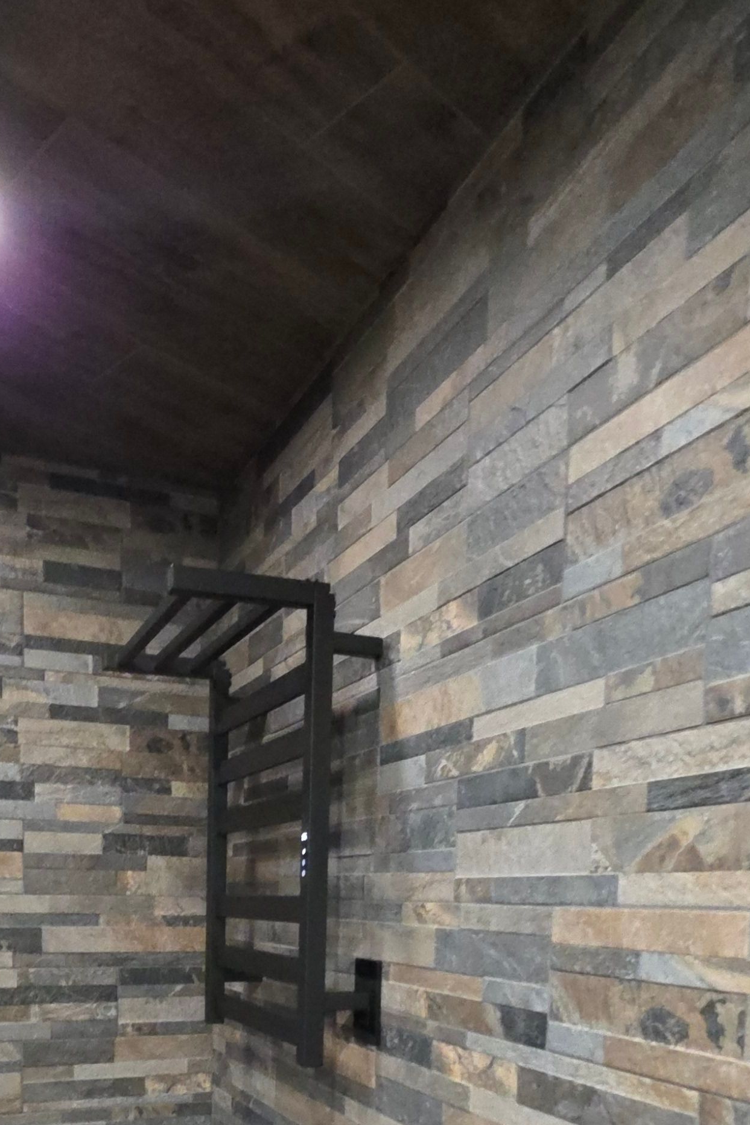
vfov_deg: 56.6
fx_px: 906
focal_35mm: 29
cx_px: 281
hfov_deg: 44.6
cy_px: 971
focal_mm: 2.2
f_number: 1.9
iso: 800
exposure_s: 1/33.3
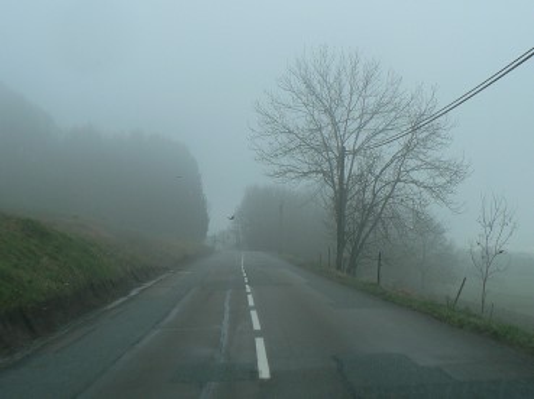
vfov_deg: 39.6
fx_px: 555
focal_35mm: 36
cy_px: 200
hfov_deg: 51.4
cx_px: 267
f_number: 4
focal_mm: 6
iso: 80
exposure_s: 1/200
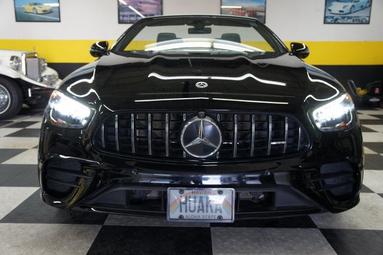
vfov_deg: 38.3
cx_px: 192
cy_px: 128
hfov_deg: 55.1
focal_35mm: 34
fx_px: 367
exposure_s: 1/40
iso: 250
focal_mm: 23
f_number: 4
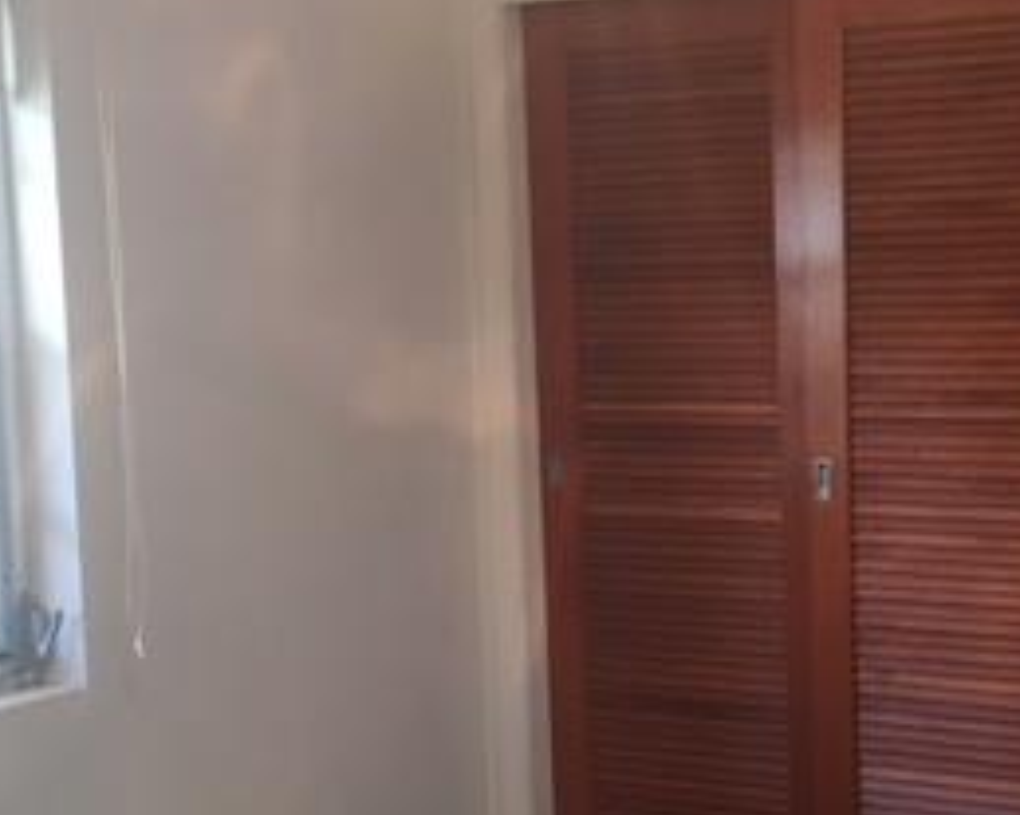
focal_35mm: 70
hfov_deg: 26.6
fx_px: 2112
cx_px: 819
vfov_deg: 21.8
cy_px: 469
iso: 100
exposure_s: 1/30
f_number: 2.2
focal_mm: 4.15
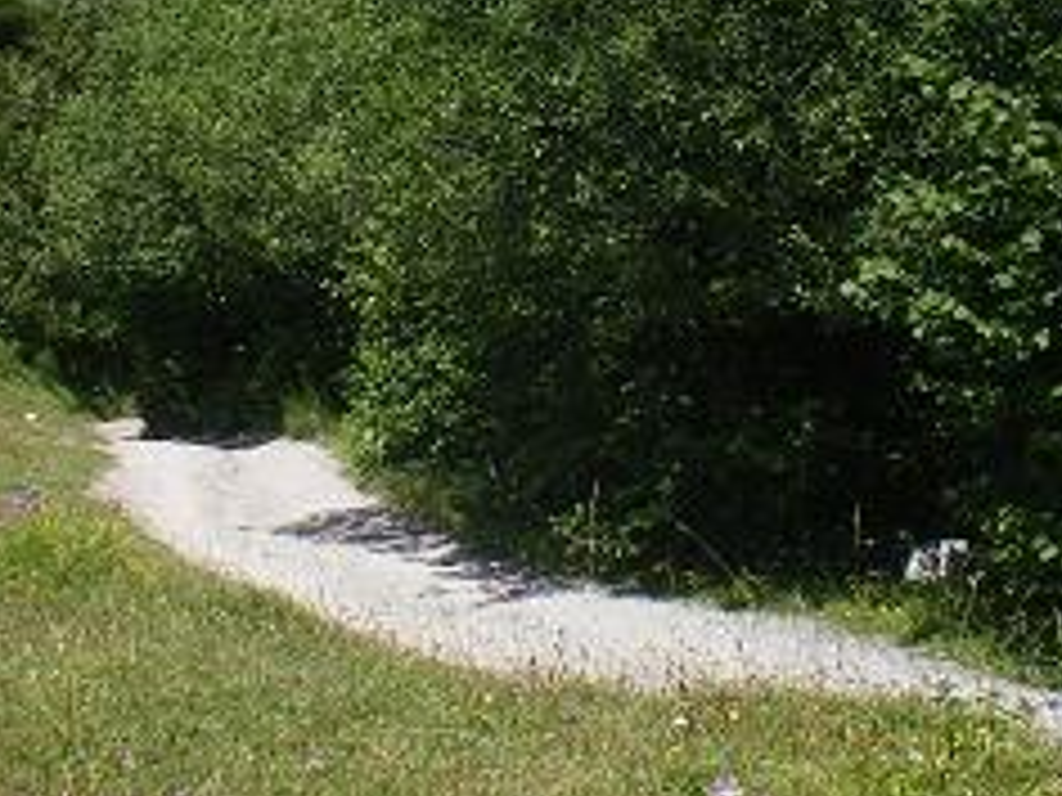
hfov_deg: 22.9
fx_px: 2608
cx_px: 382
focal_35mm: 85
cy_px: 414
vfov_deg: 17.4
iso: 64
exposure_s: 1/320
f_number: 4.6
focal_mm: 6.3
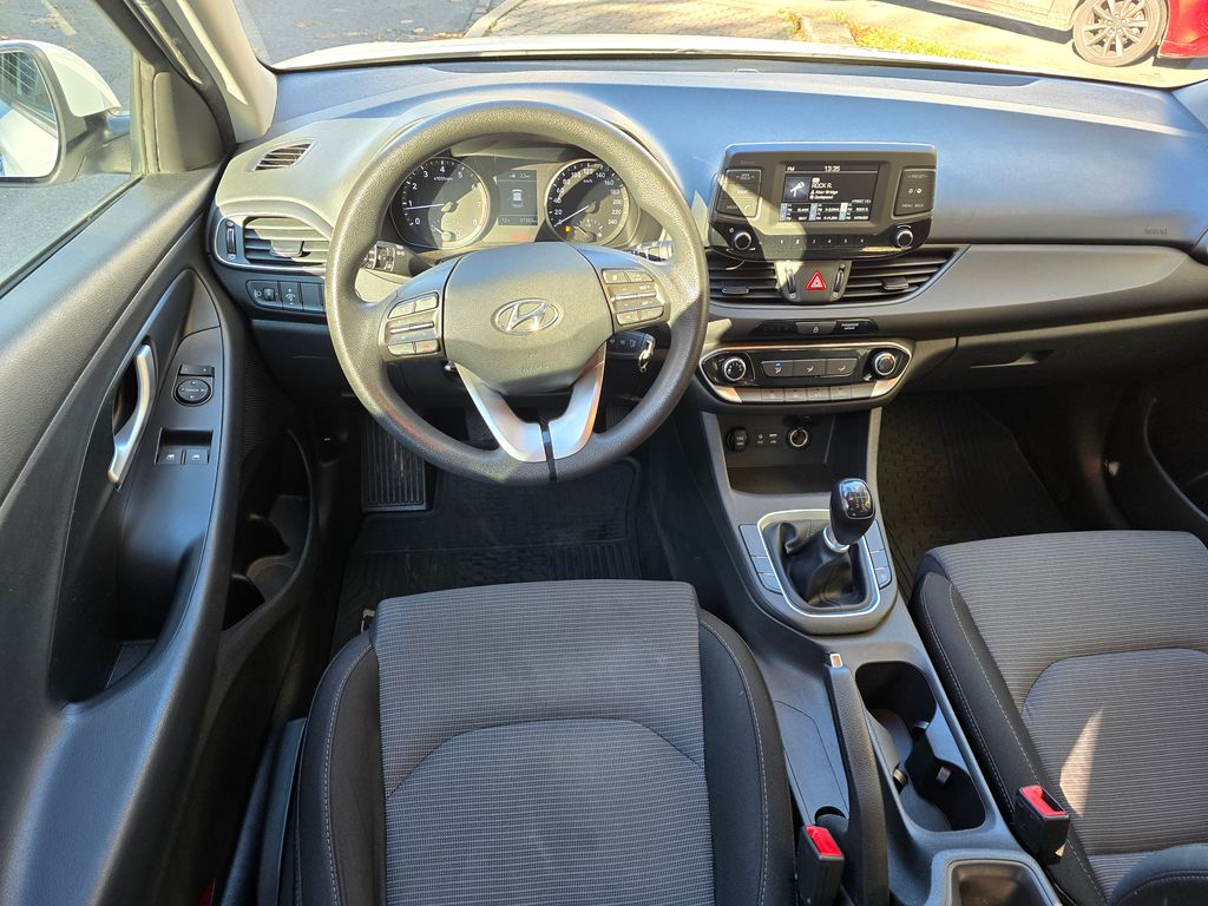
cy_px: 453
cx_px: 604
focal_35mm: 23
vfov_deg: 58.9
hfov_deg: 73.9
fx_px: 803
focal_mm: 6.3
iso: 160
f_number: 1.7
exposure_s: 1/100
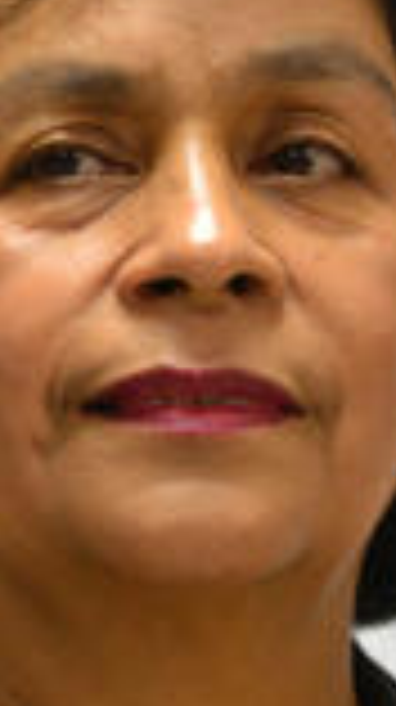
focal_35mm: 534
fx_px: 9995
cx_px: 76
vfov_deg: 4.0
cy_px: 290
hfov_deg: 2.3
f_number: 2.8
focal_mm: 160
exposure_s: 1/200
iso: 800
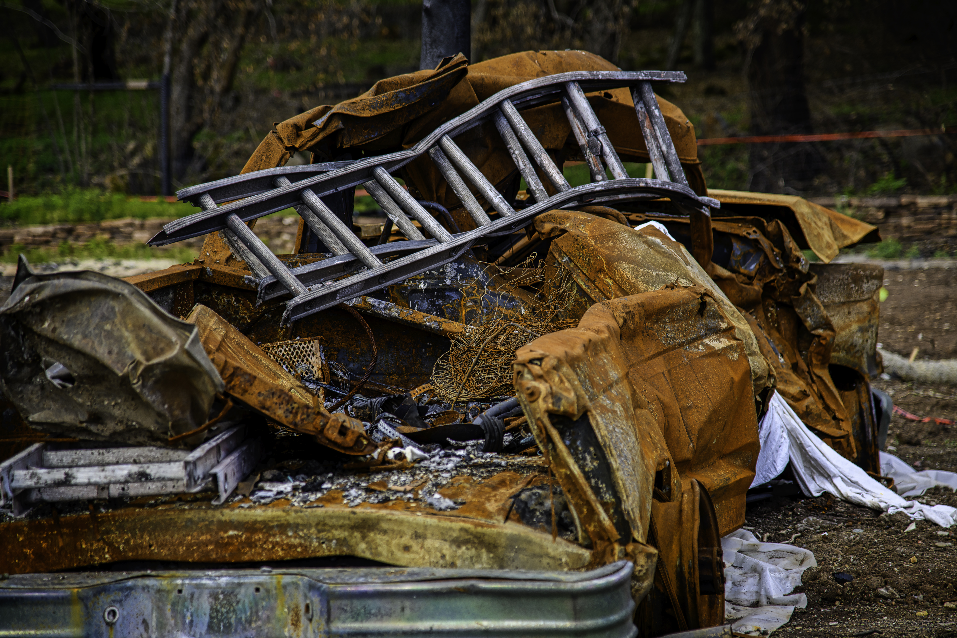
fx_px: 3190
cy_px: 319
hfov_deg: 17.1
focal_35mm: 120
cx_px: 478
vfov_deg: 11.4
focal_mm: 120
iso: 64
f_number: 4
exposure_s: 1/125
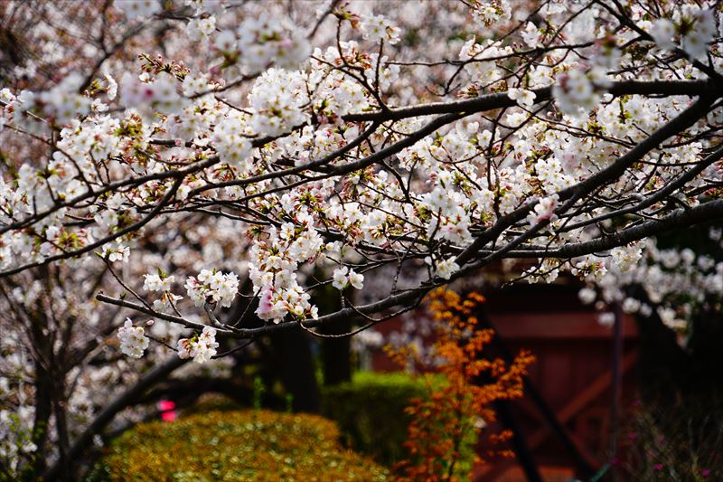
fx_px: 3755
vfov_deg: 7.3
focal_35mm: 187
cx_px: 362
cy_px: 241
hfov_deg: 11.0
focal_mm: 187
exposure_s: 1/350
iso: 125
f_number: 8
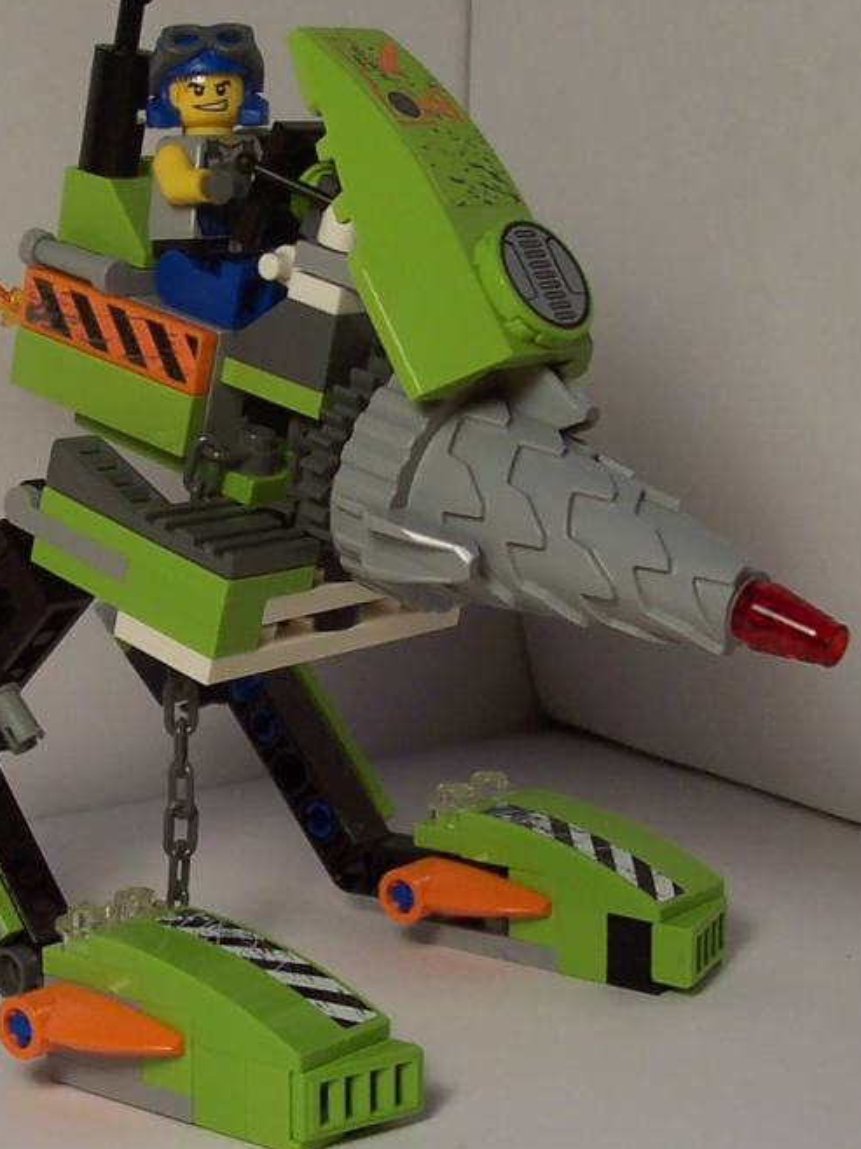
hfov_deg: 32.1
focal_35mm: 45
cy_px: 541
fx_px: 1493
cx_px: 349
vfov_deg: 42.1
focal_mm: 5.6
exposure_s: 1/90
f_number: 2.8
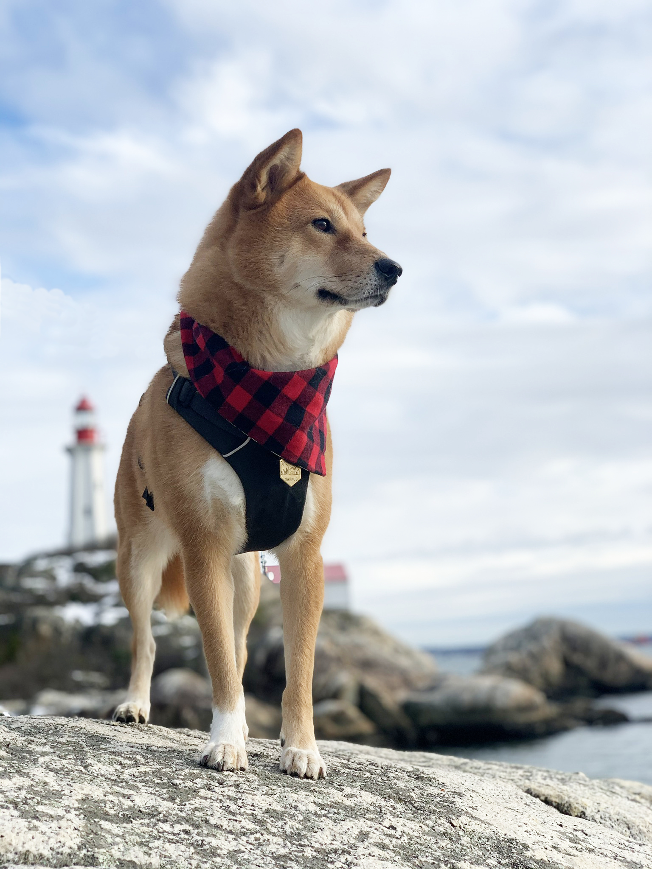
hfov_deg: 28.0
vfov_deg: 36.8
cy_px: 434
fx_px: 1306
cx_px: 326
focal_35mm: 52
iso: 16
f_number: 2.4
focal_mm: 6
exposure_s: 1/695
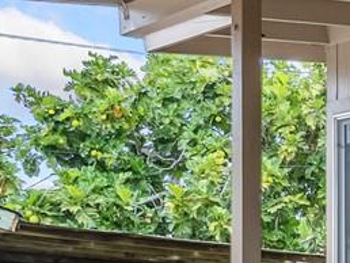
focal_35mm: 99
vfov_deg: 14.3
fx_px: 1002
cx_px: 728
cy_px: 358
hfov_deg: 15.3
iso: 200
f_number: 4
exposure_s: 1/3200
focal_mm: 8
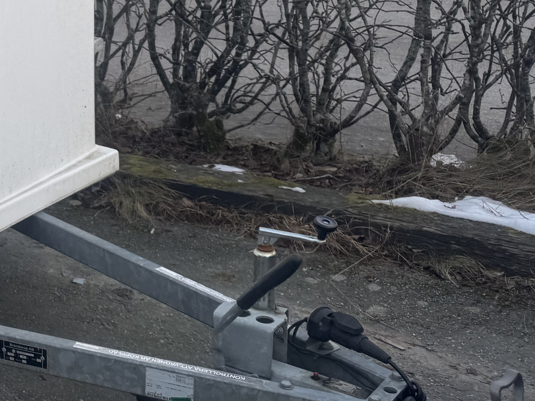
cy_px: 17
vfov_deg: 19.9
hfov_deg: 23.3
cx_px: -196
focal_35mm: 72
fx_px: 1113
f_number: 1.78
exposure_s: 1/900
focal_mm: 6.76
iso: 80
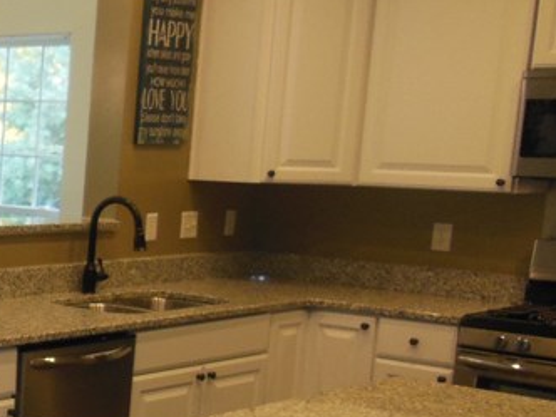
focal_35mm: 77
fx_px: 1237
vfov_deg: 19.0
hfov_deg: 21.8
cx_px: -239
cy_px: 332
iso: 250
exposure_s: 1/30
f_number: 3.5
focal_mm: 4.5
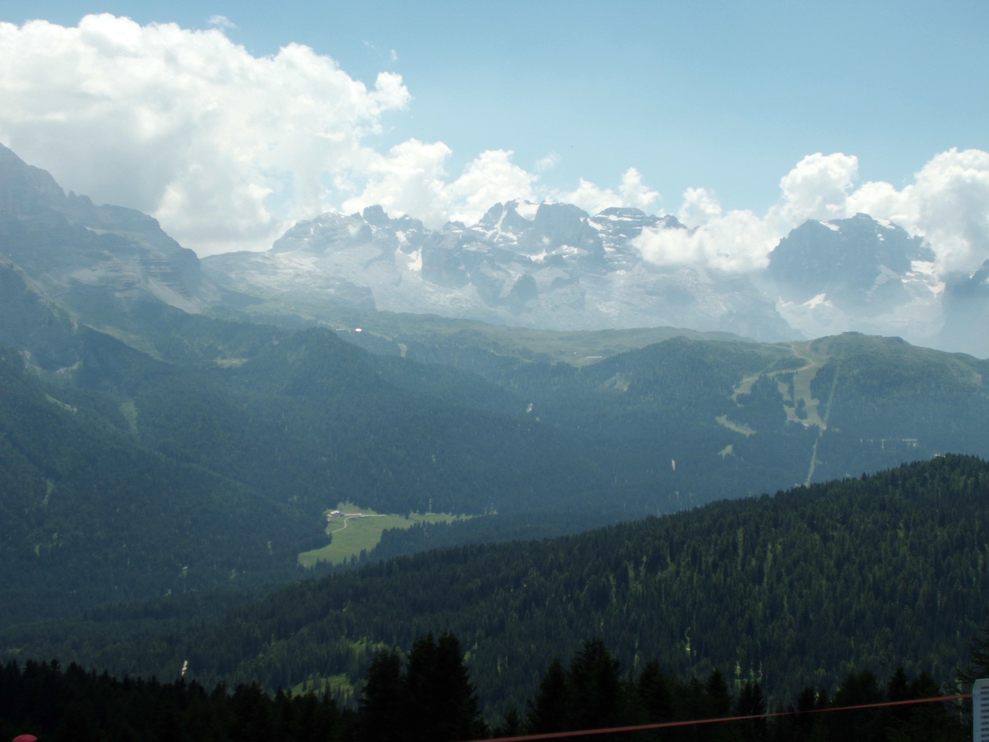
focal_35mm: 50
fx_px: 1429
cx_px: 494
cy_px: 371
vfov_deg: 29.1
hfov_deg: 38.2
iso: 64
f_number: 4.5
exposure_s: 1/500
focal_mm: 9
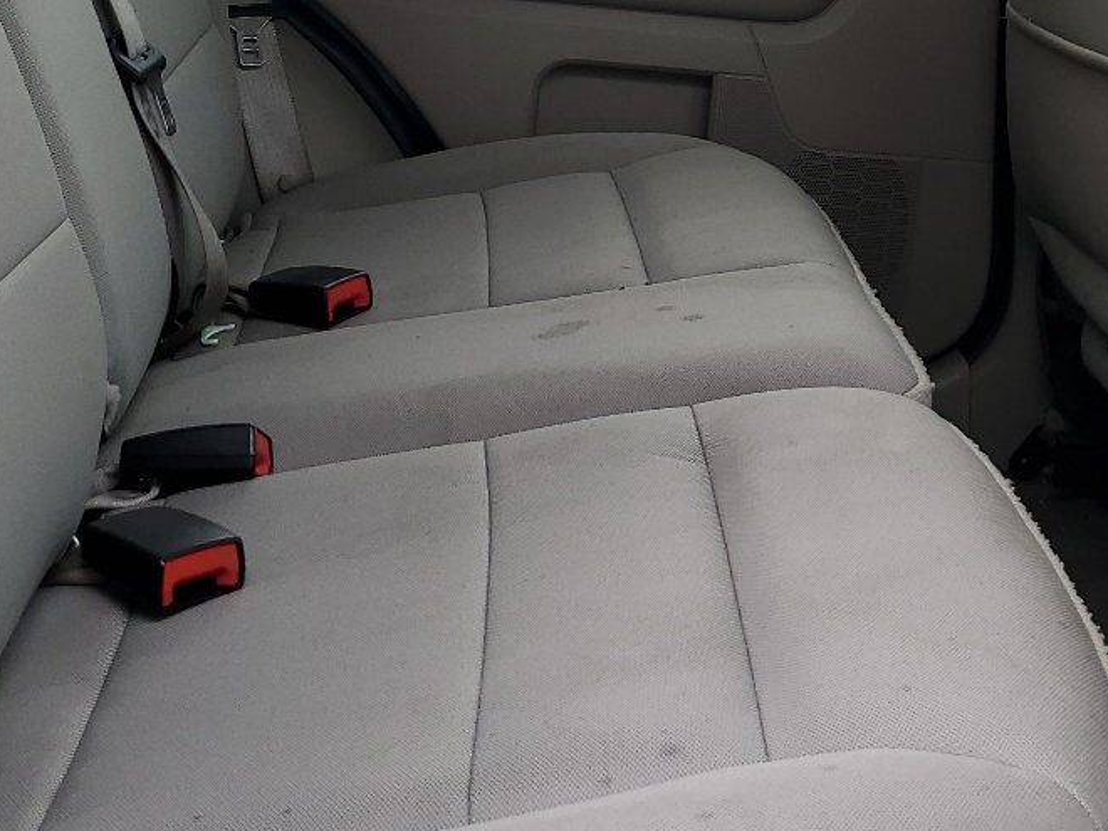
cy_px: 175
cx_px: 796
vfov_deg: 23.0
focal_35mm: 63
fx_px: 2017
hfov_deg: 30.3
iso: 50
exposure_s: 1/286
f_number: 1.5
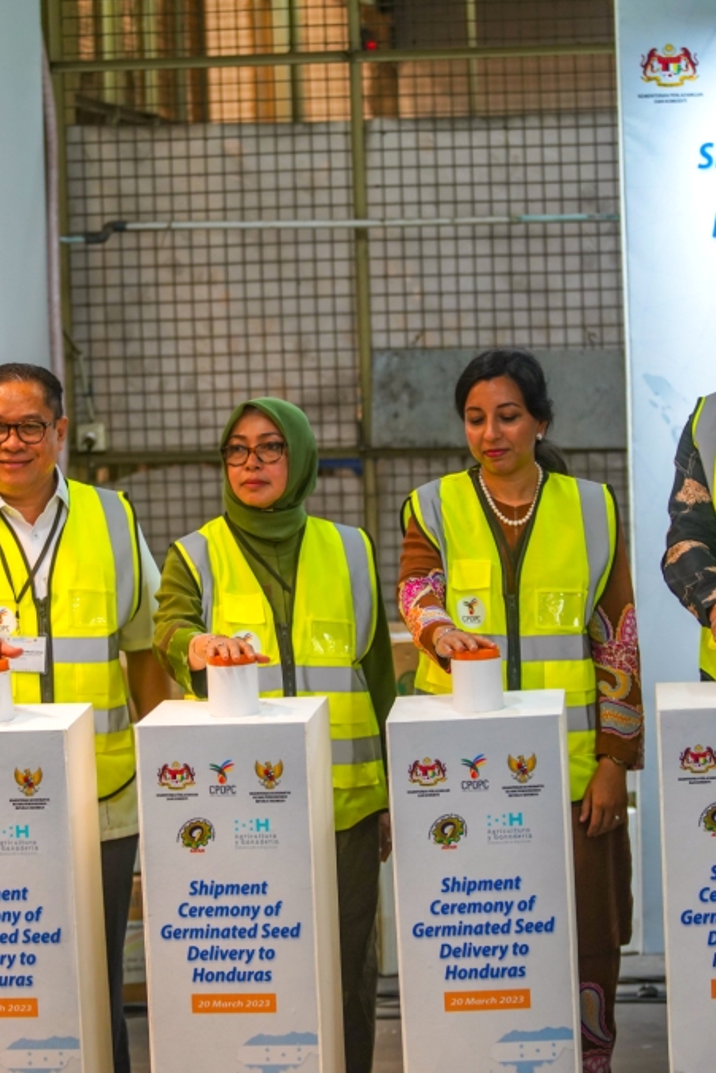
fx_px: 3160
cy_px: 539
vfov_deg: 19.3
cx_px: 283
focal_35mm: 106
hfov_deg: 12.9
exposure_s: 1/160
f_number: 2.8
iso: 800
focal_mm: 70
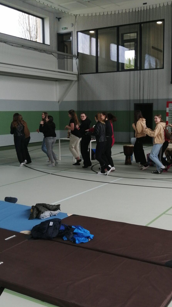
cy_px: 152
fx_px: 341
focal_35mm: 42
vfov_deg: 48.4
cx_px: 112
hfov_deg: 28.2
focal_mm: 3.88
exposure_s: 1/100
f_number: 1.8
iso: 64
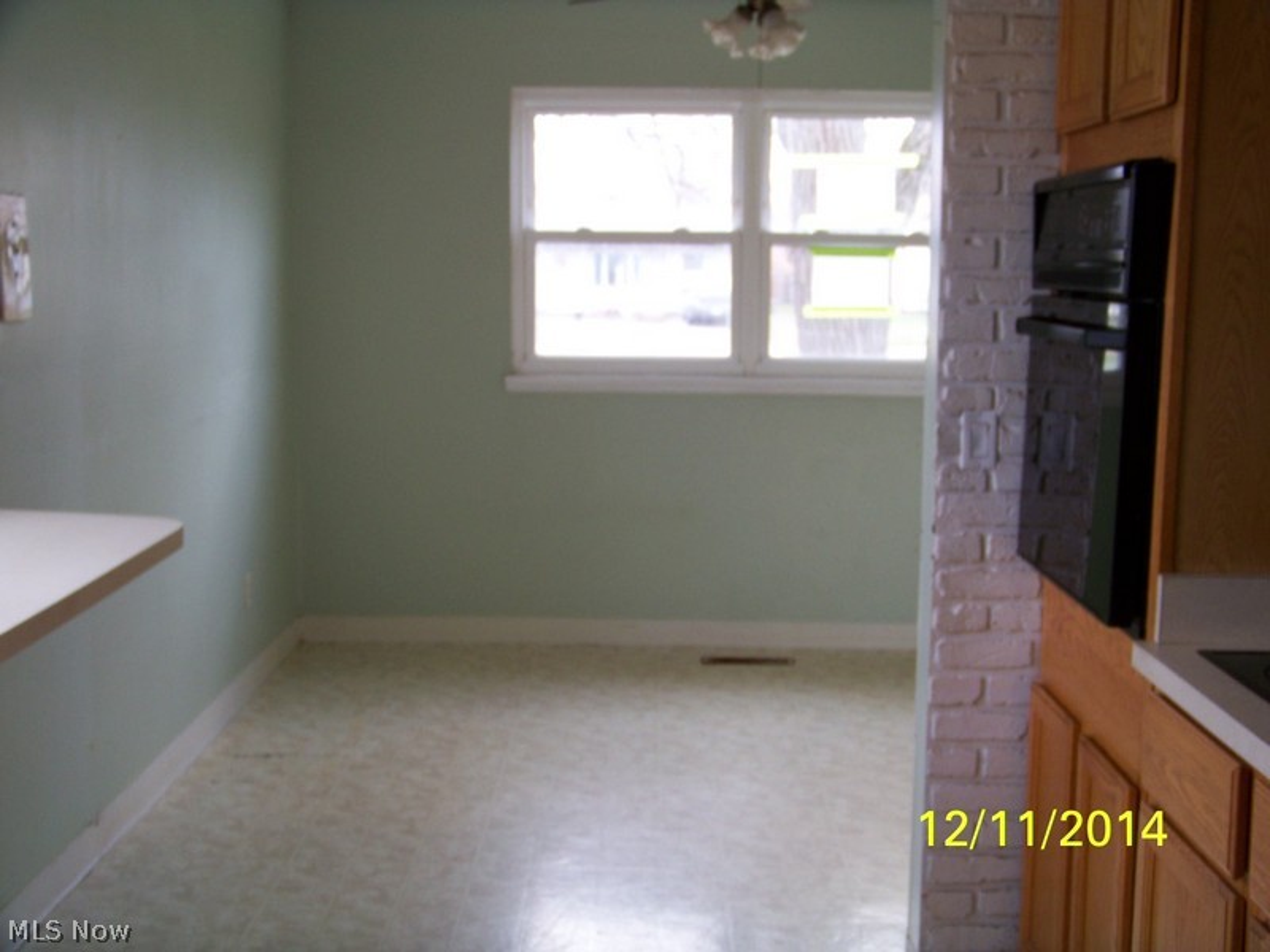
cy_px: 476
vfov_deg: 35.1
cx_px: 635
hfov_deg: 45.8
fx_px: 1504
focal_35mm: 41
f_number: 2.8
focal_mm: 7.6
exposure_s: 1/30
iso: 100
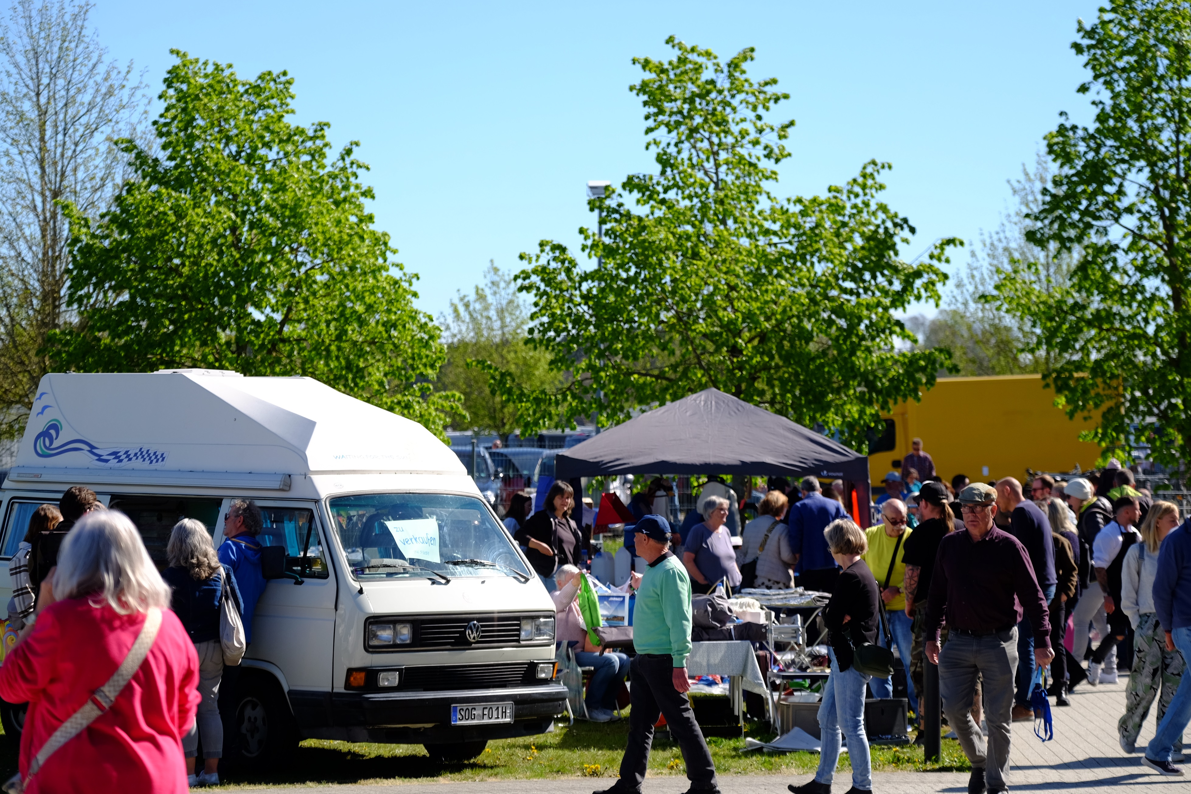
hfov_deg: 19.1
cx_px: 596
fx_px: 3540
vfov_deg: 12.8
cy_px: 397
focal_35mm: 107
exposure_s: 1/1900
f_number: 2.8
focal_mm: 71.5
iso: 200
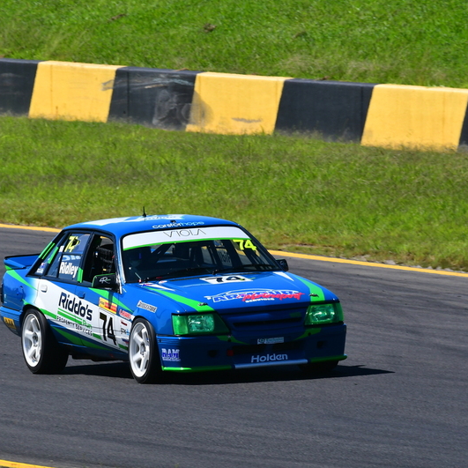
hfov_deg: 2.4
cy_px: 234
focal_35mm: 730
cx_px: 192
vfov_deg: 2.4
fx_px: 11166
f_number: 13
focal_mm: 380
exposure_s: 1/640
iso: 500
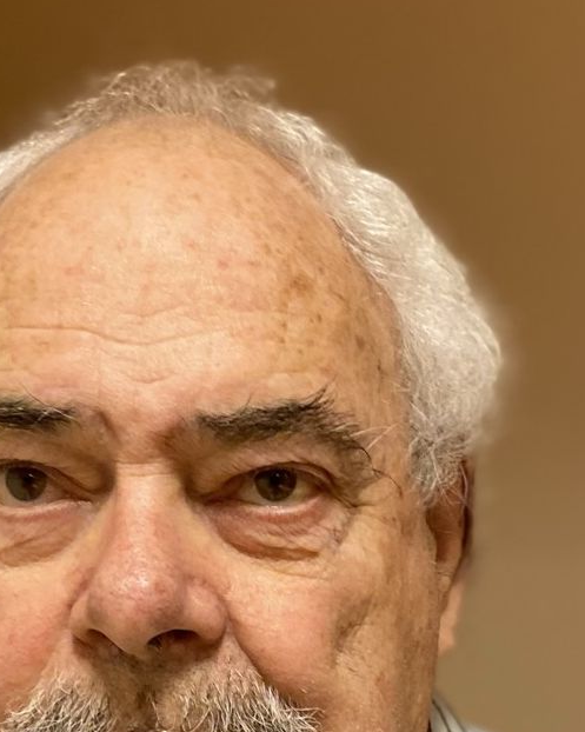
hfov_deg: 35.2
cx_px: 177
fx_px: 910
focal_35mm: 42
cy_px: 594
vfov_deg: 41.8
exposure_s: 1/50
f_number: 1.8
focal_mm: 4.2
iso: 200
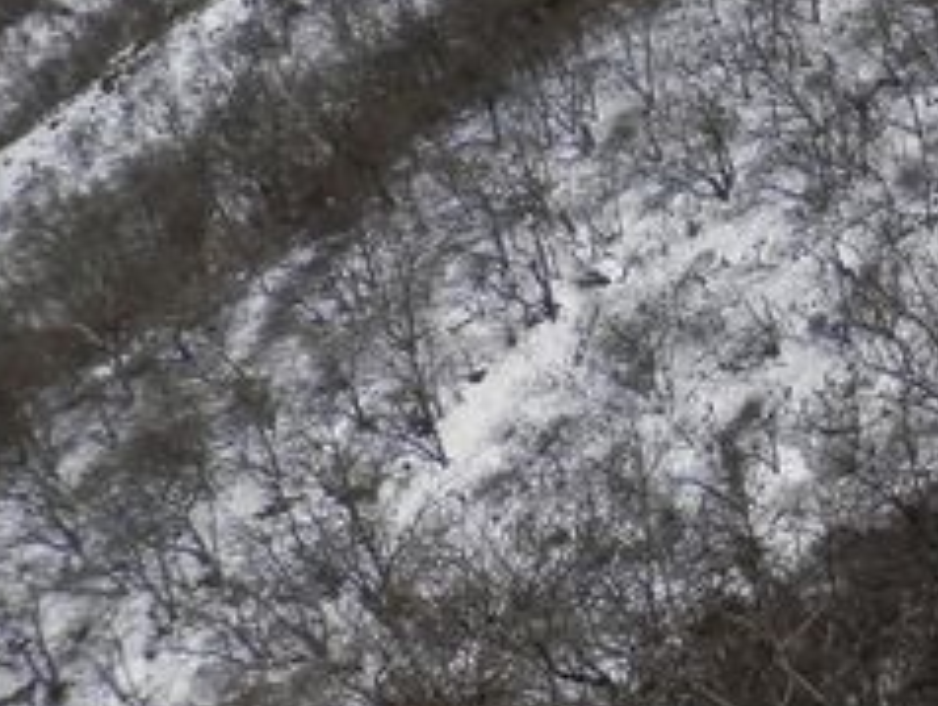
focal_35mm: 84
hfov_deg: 19.4
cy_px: 181
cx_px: 1521
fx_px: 2278
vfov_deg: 17.5
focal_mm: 4.5
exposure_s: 1/400
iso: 80
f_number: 8.7
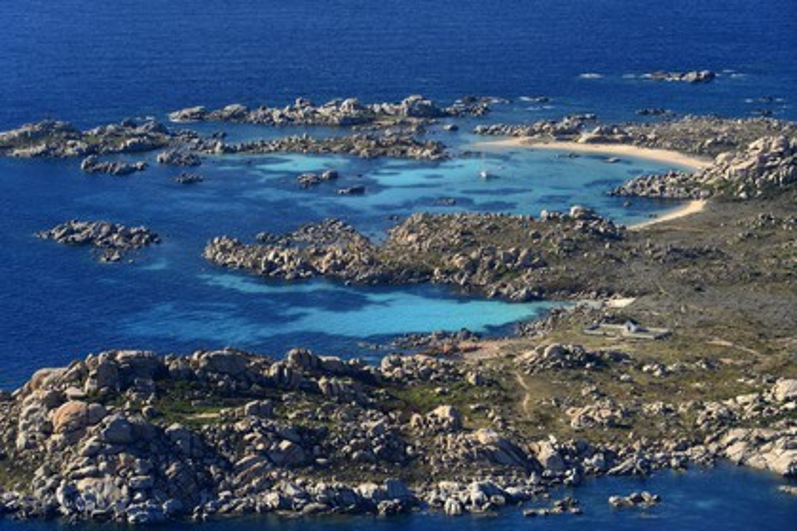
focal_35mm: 140
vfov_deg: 9.8
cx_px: 398
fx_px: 3099
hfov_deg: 14.7
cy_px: 266
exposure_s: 1/1000
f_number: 8
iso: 400
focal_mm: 140
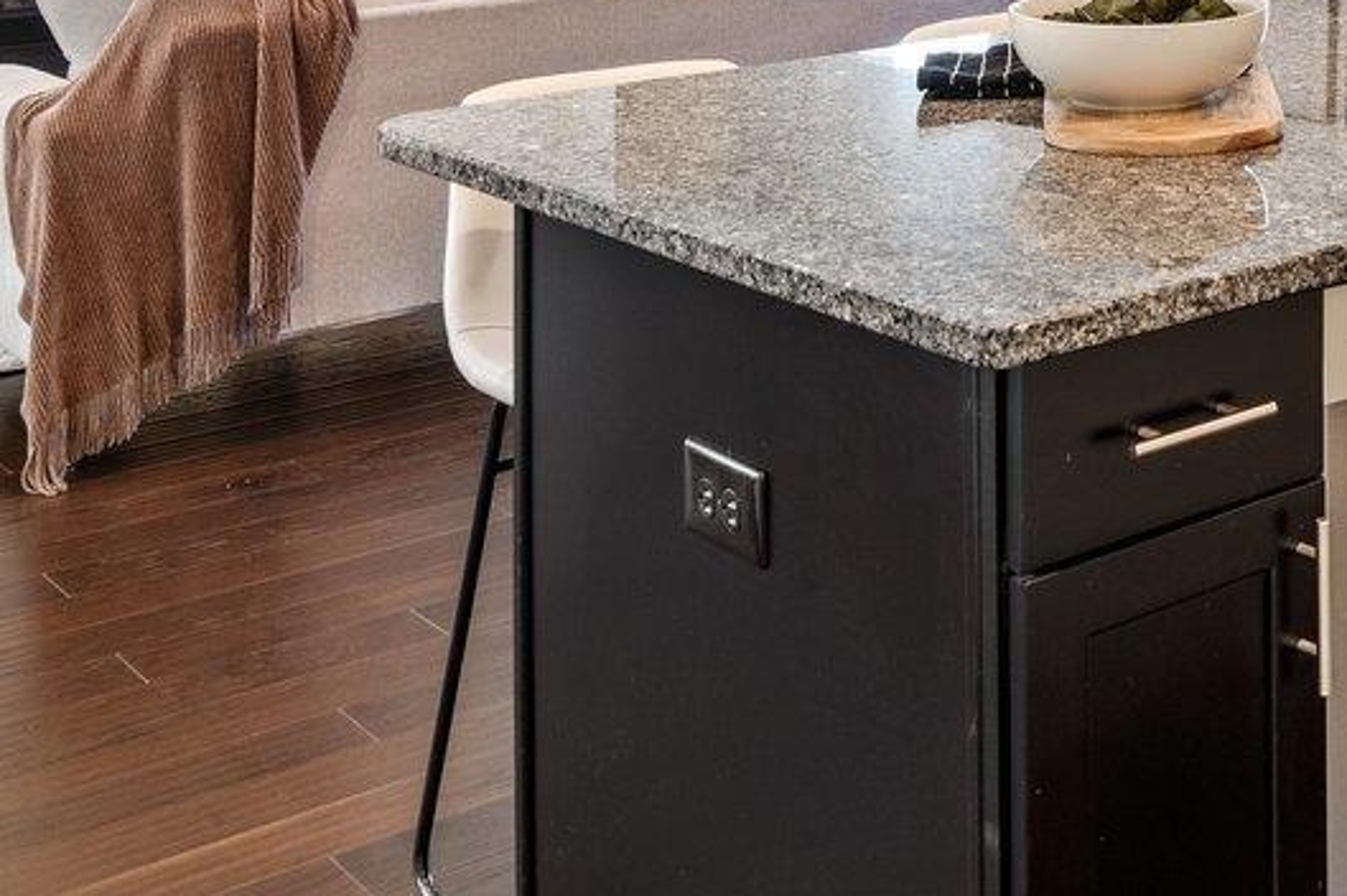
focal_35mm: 62
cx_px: 1446
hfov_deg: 29.5
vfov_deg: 19.9
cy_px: -294
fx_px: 2318
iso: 250
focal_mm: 16
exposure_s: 1/1.25
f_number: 8
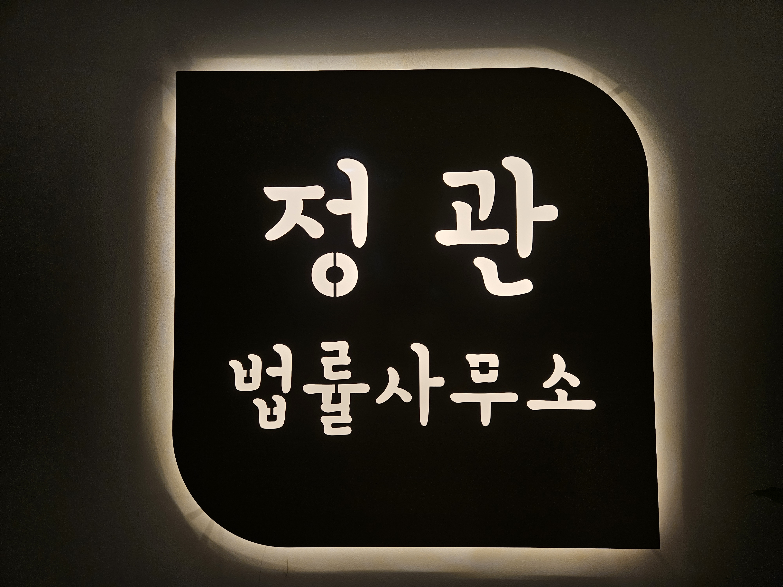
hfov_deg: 73.9
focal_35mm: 23
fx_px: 520
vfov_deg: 58.9
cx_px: 392
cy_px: 294
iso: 25
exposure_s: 1/212
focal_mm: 5.4
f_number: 1.8
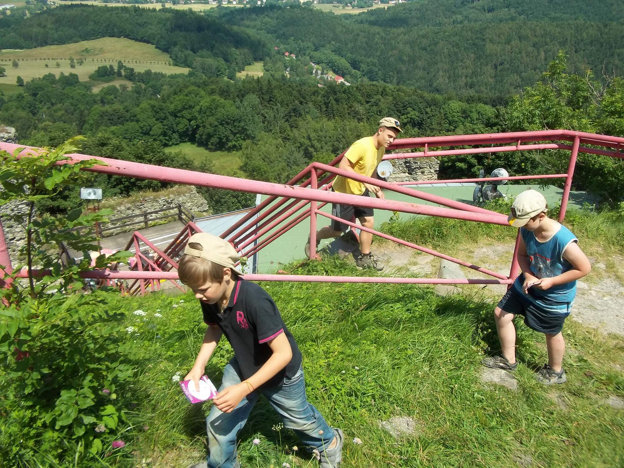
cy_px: 234
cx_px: 312
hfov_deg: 56.8
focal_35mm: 32
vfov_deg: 44.2
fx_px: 577
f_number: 5.5
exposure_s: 1/250
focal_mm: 5.7
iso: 80
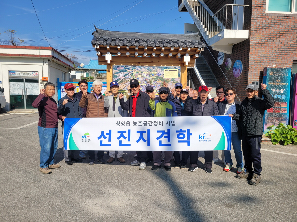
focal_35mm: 26
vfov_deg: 53.0
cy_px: 111
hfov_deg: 67.3
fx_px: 223
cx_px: 148
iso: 40
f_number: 1.8
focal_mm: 5.4
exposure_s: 1/2843
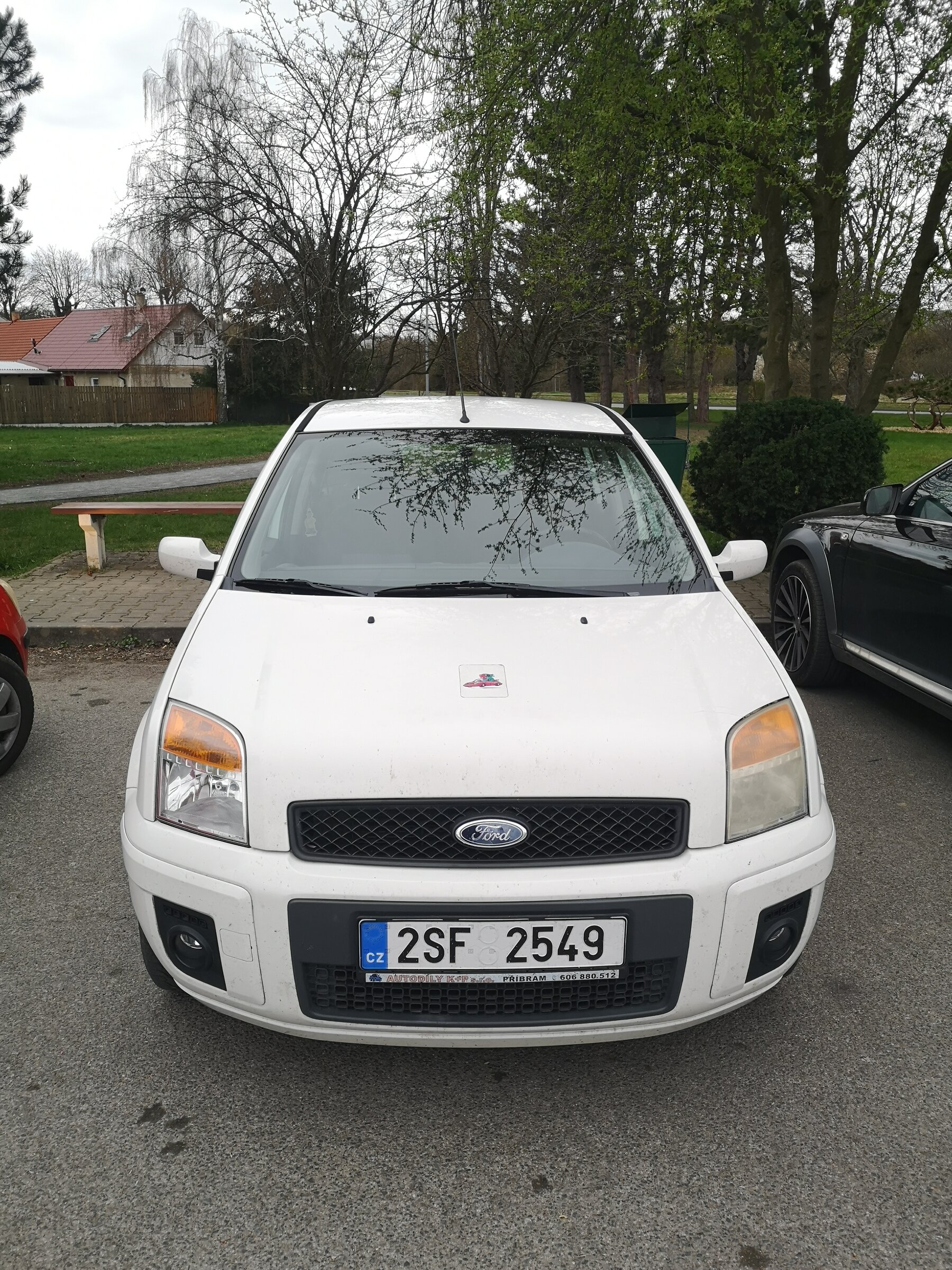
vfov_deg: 65.3
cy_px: 635
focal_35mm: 27
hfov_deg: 51.4
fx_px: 990
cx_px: 476
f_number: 1.8
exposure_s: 1/60
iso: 50
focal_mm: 5.58
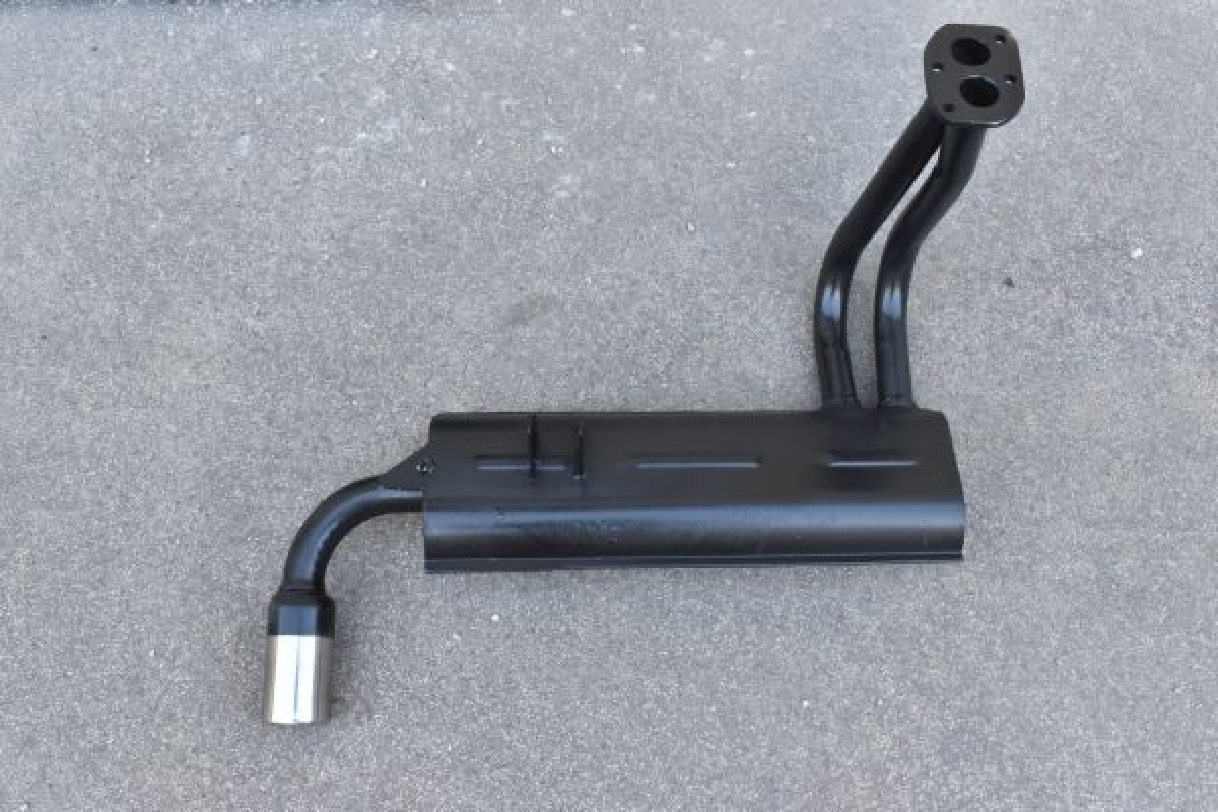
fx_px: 1218
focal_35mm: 36
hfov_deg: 53.1
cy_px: 406
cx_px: 609
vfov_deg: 36.9
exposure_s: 1/40
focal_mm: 24
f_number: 14
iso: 1100
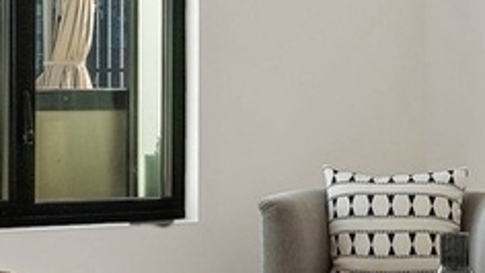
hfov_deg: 18.3
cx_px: 39
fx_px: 1480
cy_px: 156
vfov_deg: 10.6
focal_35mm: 115
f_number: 8
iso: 320
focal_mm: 16
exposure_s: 1/100
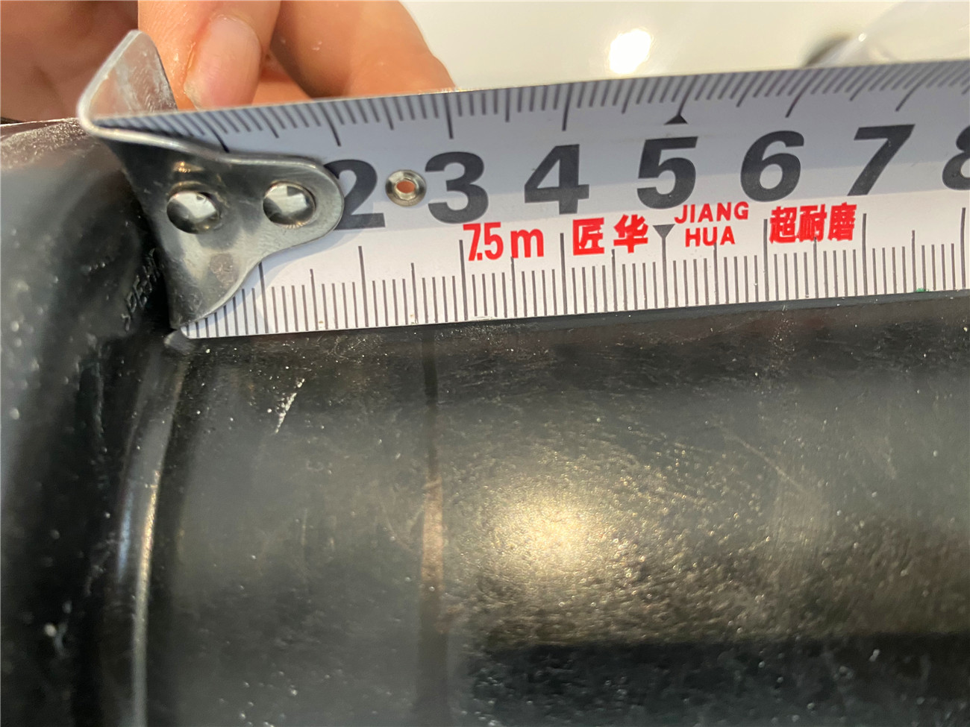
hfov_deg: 67.3
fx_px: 729
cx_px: 485
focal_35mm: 26
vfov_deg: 53.1
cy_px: 364
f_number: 1.8
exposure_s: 1/60
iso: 250
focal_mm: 4.25
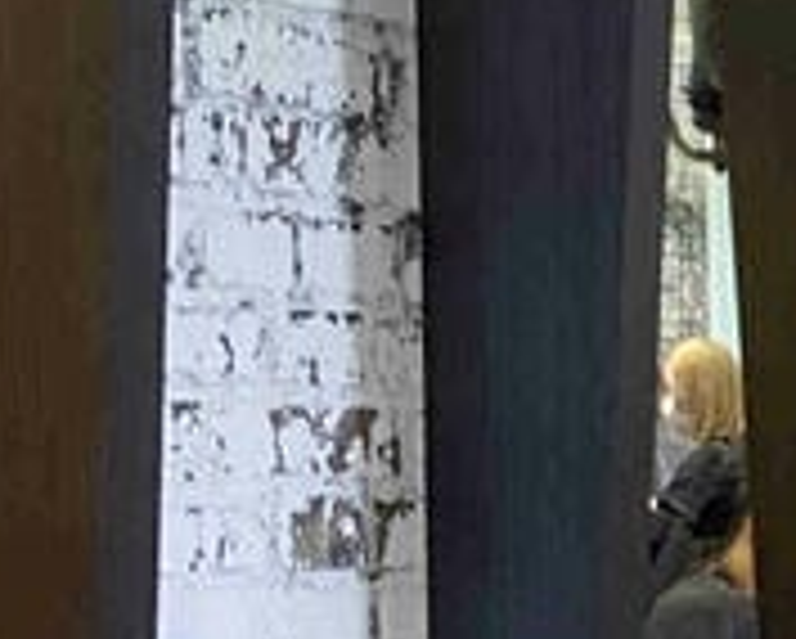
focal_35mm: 172
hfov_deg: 10.6
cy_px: 886
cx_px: 1340
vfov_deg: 8.8
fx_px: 4057
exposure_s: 1/60
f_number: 1.8
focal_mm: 4.25
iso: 200
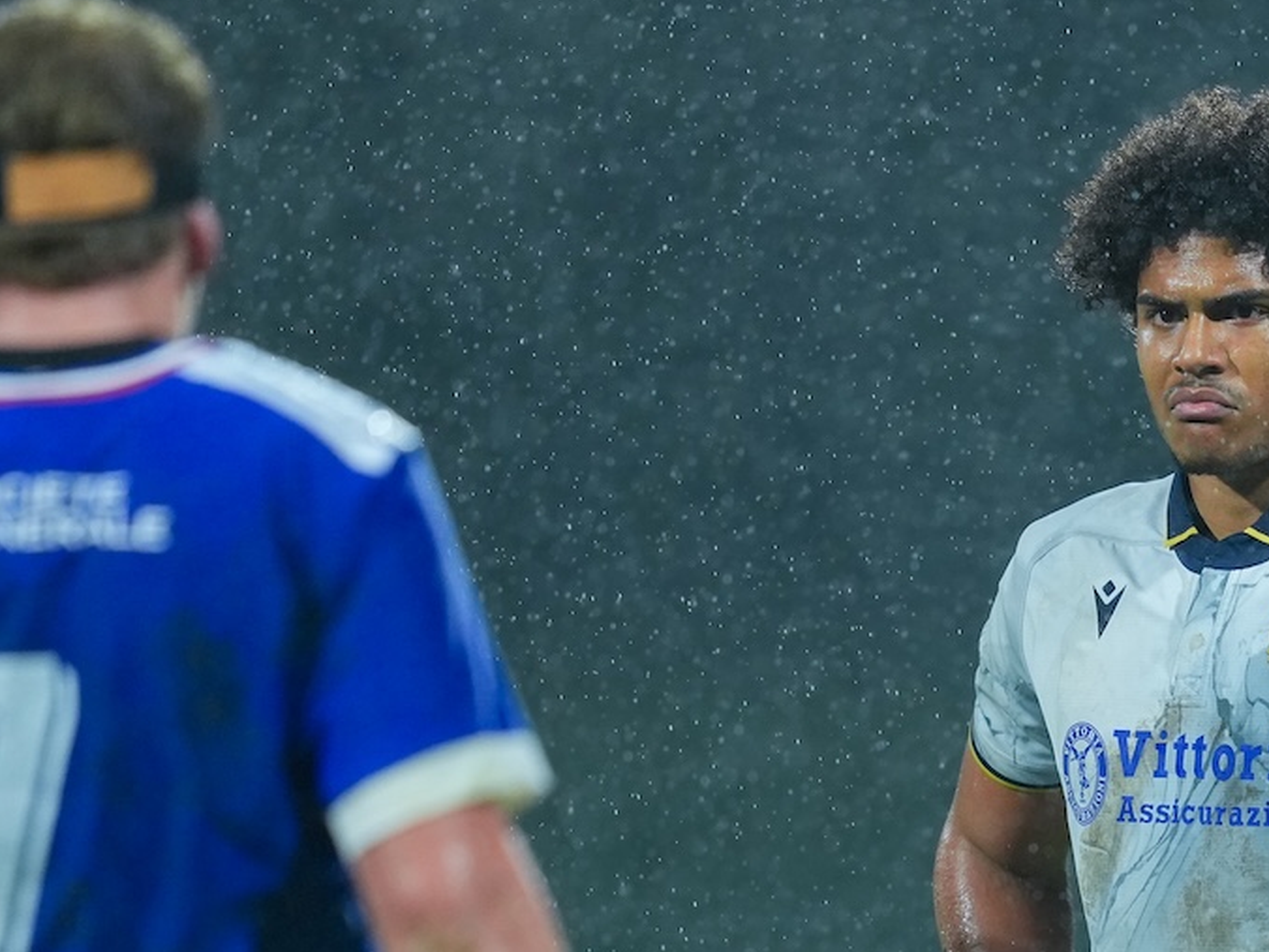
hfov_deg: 2.9
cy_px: 691
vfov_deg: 2.2
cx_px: 824
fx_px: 25038
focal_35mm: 683
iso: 1600
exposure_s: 1/1600
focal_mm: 400
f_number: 2.8
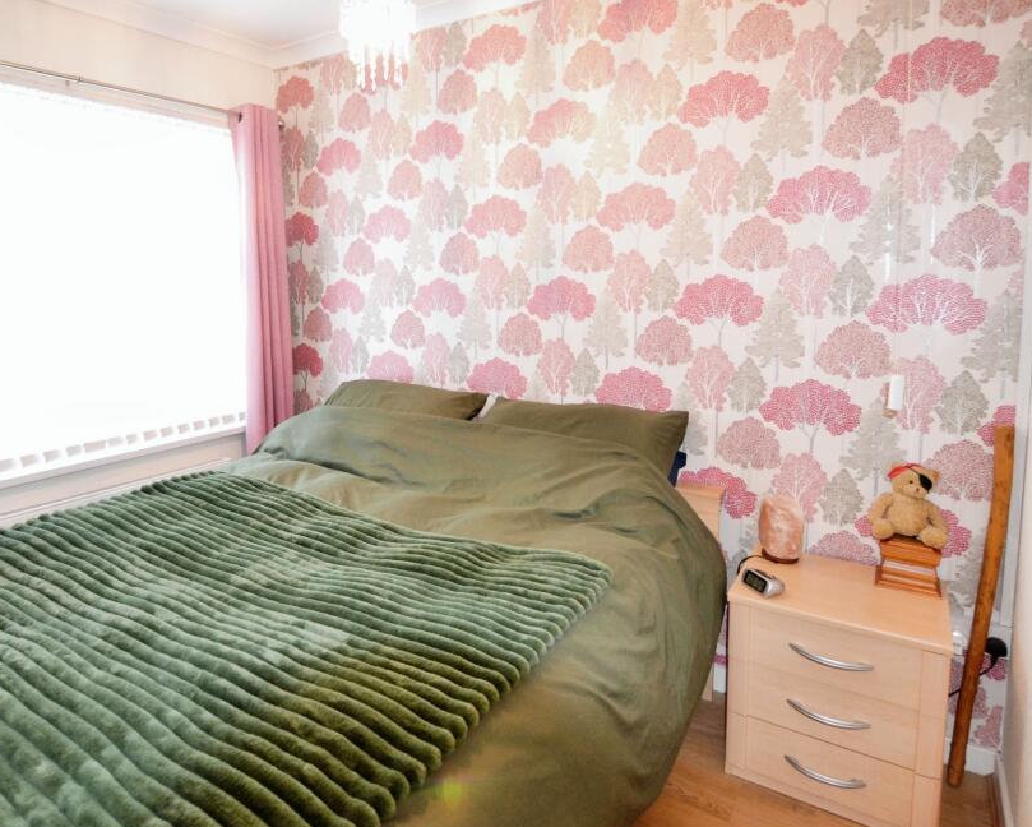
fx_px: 599
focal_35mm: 20
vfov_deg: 69.2
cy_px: 414
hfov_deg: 80.5
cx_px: 412
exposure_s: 1/60
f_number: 2.8
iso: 640
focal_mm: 11
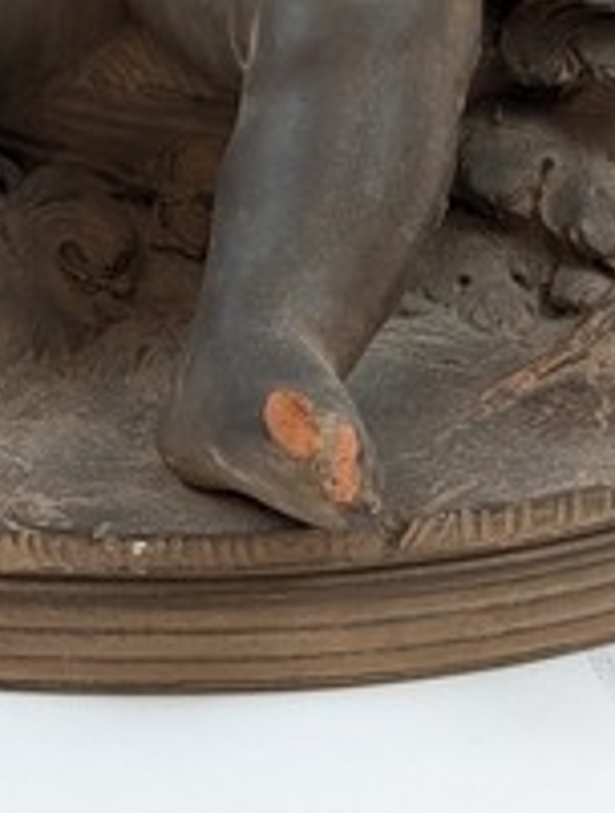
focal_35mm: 143
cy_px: -243
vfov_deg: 13.3
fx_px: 3370
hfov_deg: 10.4
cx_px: 198
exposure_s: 1/99.9
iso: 86
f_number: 1.85
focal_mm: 6.81
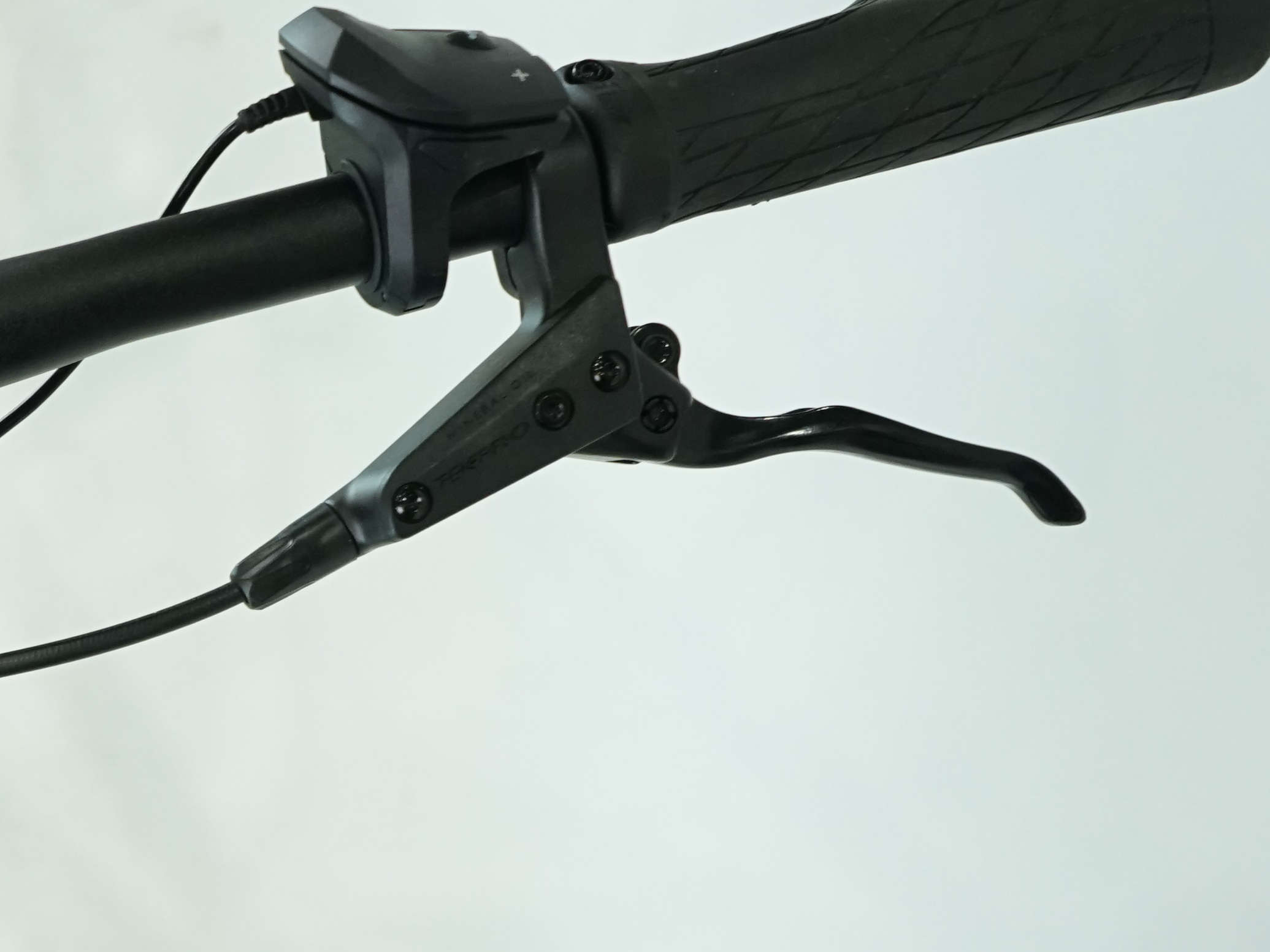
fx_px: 2862
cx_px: -432
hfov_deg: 22.2
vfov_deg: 18.4
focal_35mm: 78
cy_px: 940
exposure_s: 1/200
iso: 1600
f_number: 5.6
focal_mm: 28
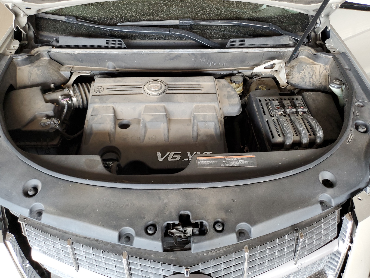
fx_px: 278
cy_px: 139
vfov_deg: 53.1
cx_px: 185
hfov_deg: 67.3
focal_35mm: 26
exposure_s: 1/60.2
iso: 124
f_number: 1.5
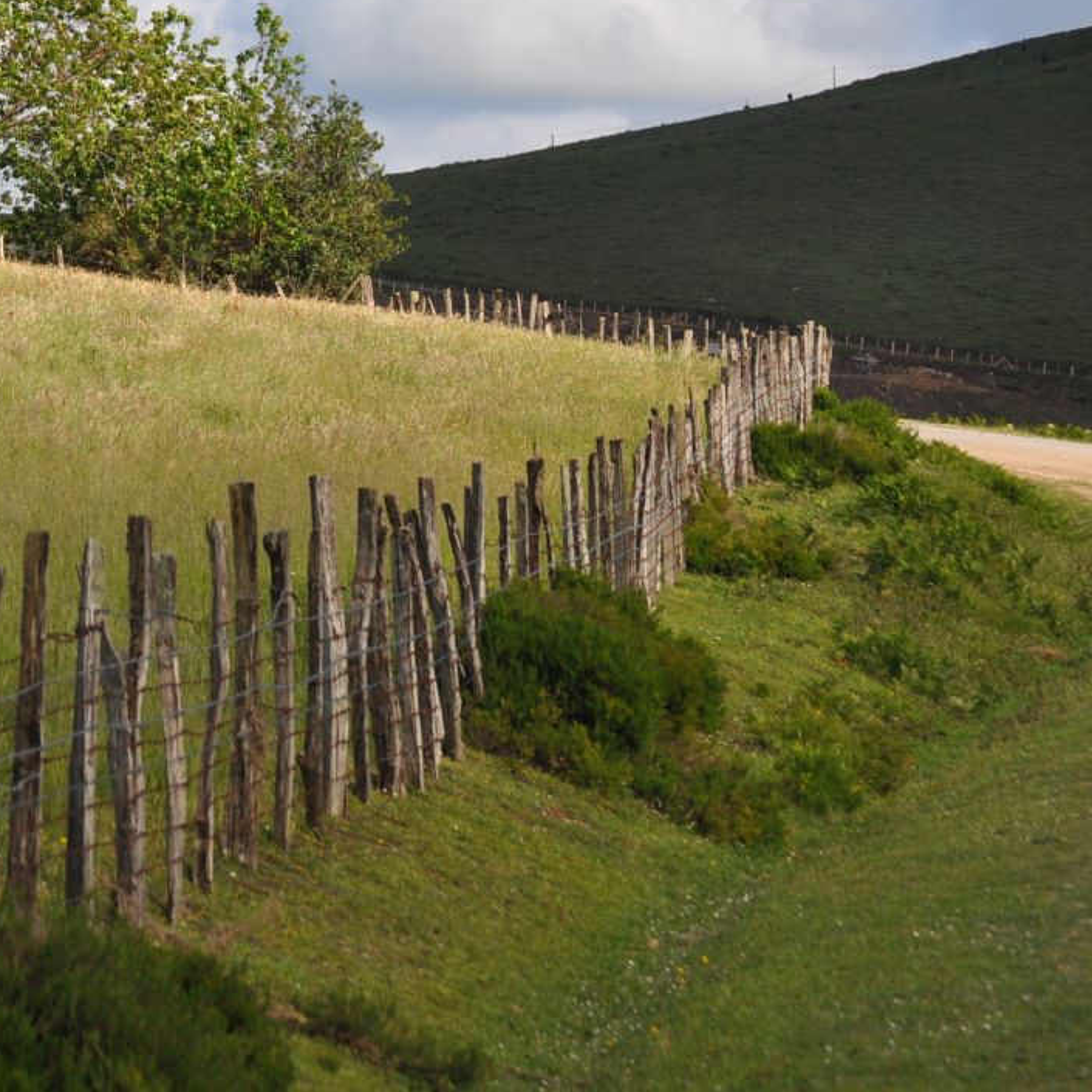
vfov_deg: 10.3
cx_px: -9
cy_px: 359
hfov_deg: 10.3
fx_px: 6027
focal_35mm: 169
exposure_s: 1/1600
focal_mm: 65
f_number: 7.1
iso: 400
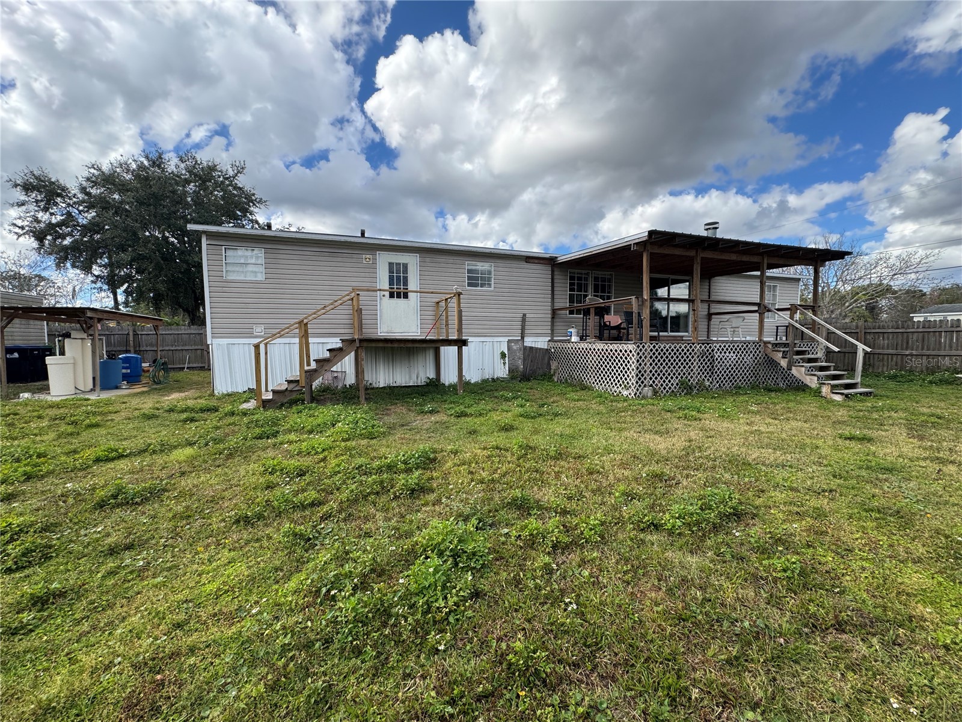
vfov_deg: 85.7
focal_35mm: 14
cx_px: 481
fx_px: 389
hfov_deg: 102.1
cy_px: 361
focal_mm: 2.22
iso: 40
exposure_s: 1/749
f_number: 2.2
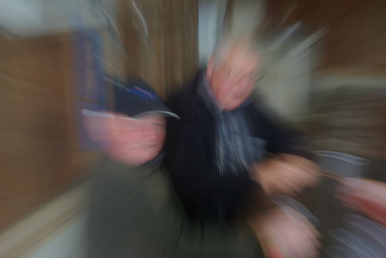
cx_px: 193
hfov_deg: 29.8
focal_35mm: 68
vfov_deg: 20.2
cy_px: 129
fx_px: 724
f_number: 4.5
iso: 400
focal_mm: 45
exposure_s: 1/8
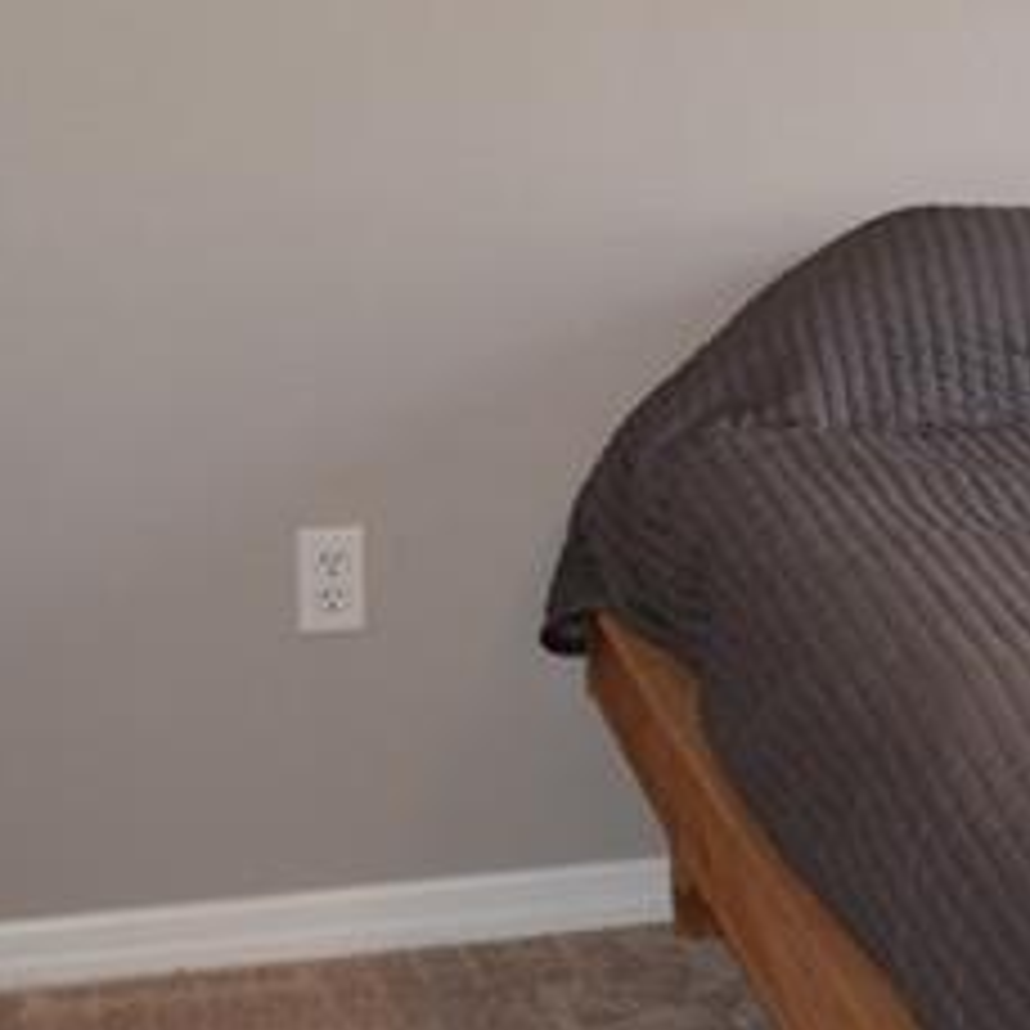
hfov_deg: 13.7
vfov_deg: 15.1
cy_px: 126
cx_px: 1826
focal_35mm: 114
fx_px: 3838
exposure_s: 1/125
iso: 800
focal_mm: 20
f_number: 5.6
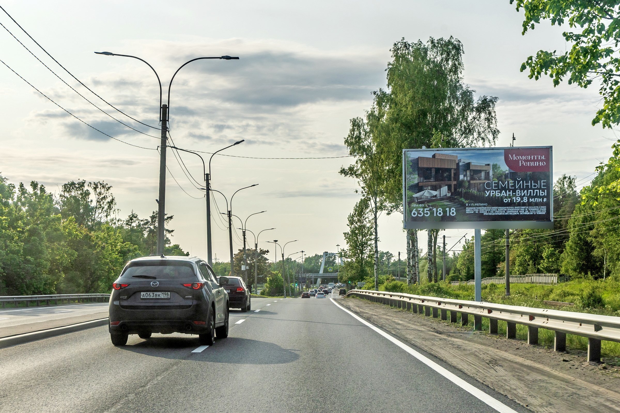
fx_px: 1808
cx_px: 310
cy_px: 206
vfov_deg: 13.0
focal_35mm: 105
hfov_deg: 19.5
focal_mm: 42
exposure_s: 1/400
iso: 200
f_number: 10
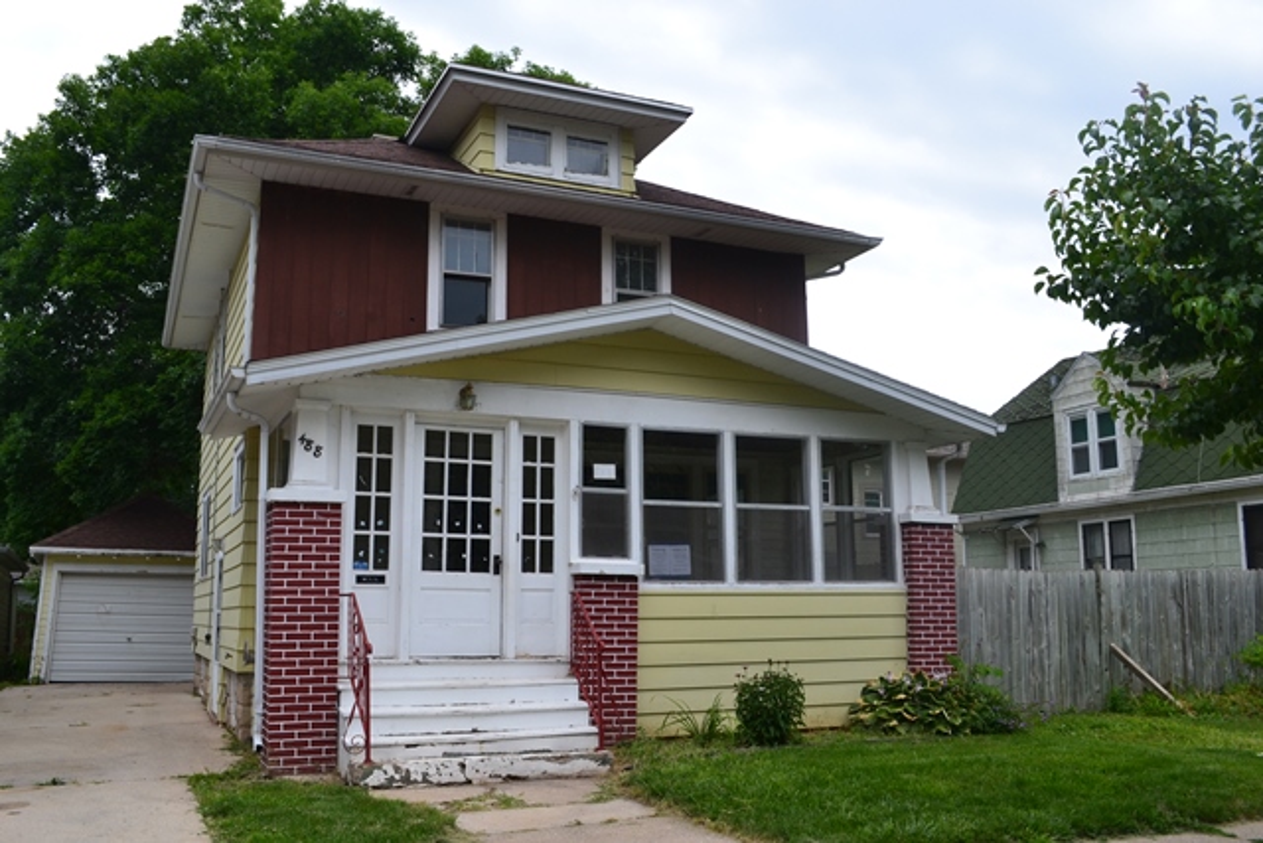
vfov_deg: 40.0
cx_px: 632
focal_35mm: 33
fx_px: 1158
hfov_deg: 57.2
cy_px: 422
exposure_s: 1/160
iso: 400
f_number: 9
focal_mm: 22
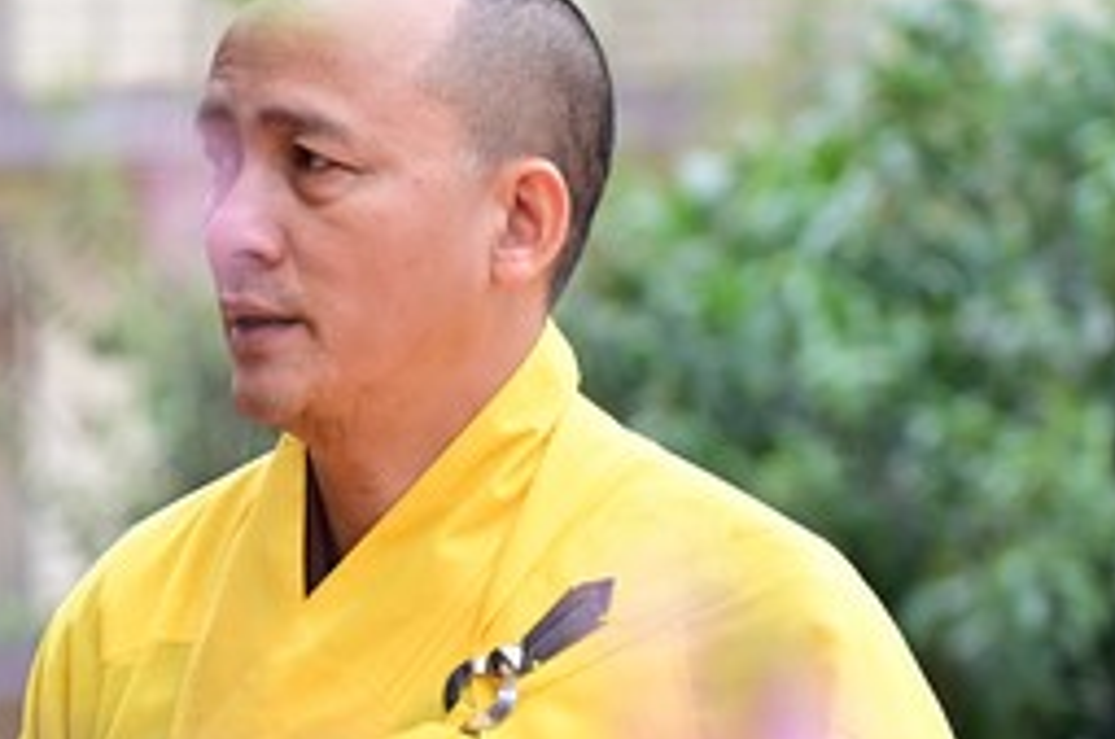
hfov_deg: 6.7
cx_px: -232
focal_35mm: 306
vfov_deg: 4.5
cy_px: 538
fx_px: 9460
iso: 250
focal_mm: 120
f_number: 5
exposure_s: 1/160
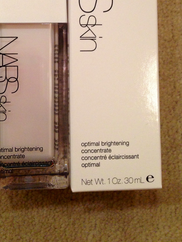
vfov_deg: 35.7
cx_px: 69
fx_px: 365
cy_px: 52
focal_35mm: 52
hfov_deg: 27.9
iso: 250
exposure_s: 1/20
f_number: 2.4
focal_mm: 4.13
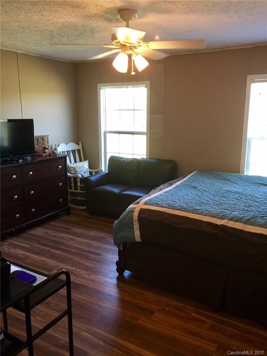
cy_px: 178
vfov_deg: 61.7
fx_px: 298
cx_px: 134
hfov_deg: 48.2
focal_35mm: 29
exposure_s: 1/15
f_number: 2.2
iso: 40
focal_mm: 4.15
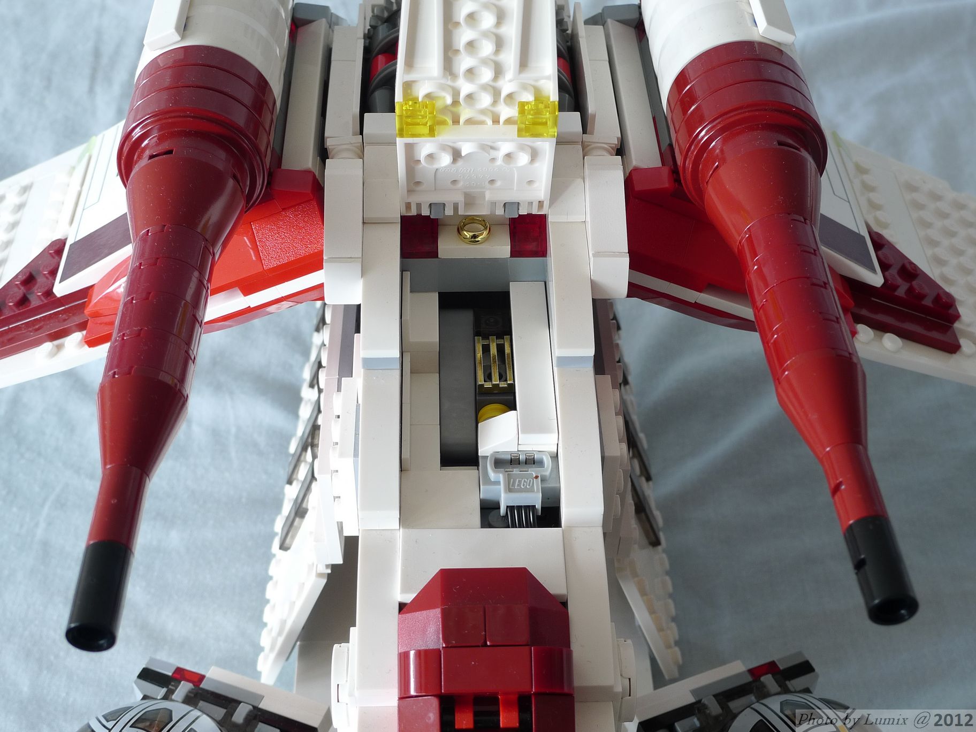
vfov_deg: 28.0
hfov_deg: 36.8
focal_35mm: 52
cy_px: 366
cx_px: 488
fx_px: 1466
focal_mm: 11.1
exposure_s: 1/6
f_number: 4.5
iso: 80
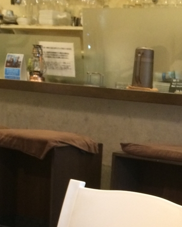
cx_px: 153
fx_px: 518
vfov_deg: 23.6
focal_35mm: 77
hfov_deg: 19.7
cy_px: 230
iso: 200
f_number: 2.2
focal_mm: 4.15
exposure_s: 1/30
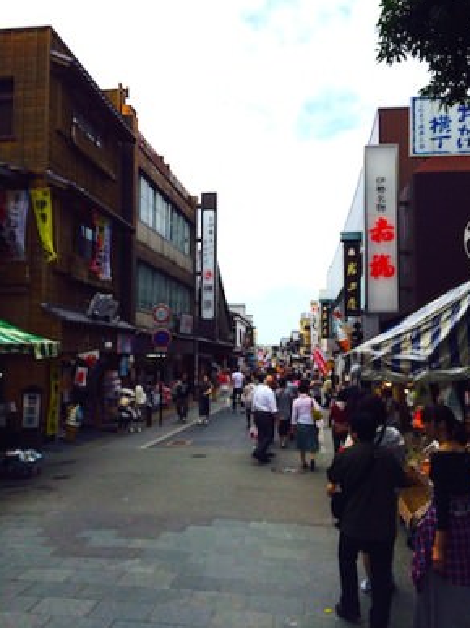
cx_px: 241
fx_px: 562
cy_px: 316
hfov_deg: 45.4
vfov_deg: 58.4
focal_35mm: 31
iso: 40
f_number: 2.2
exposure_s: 1/3425
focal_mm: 4.12
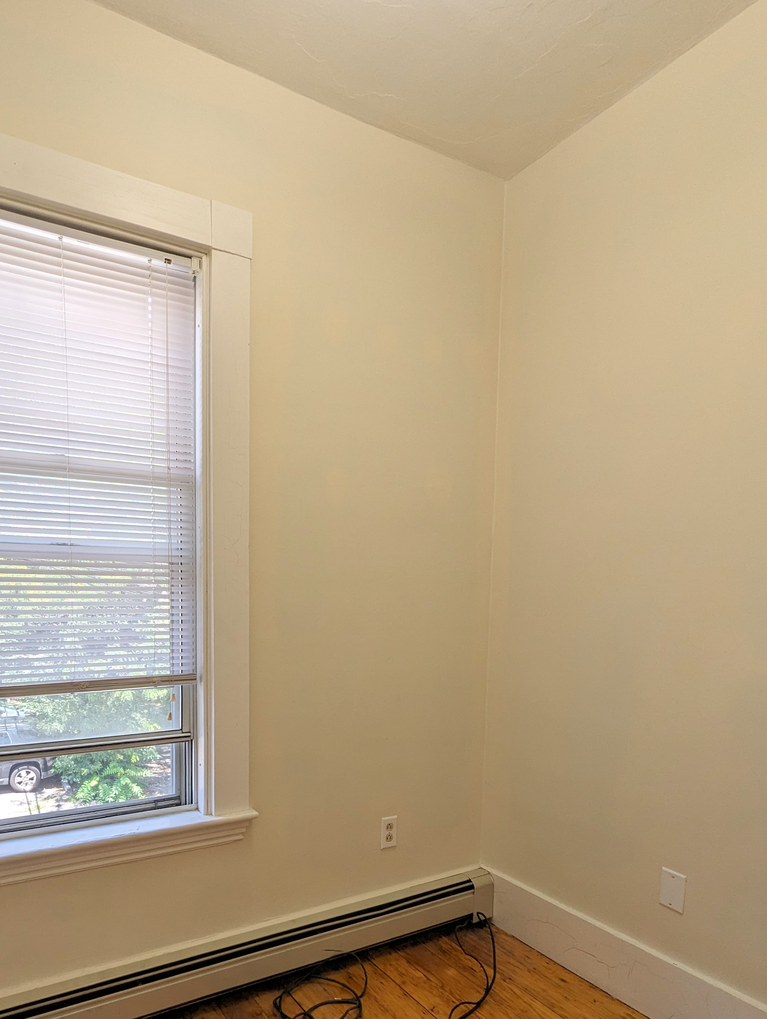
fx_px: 619
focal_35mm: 21
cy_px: 658
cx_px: 271
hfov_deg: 62.4
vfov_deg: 77.0
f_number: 2.2
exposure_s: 1/120
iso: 60
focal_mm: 2.35
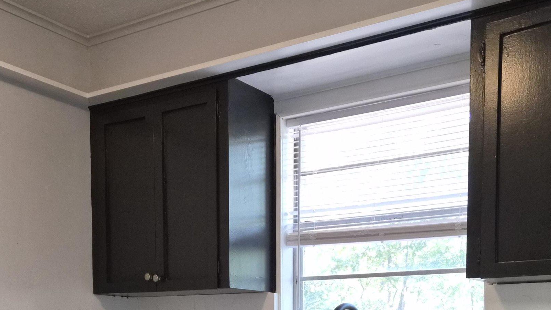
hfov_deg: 42.8
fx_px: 701
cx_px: 312
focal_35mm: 48
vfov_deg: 22.7
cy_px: 381
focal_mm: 5.4
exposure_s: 1/120
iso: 640
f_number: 1.8
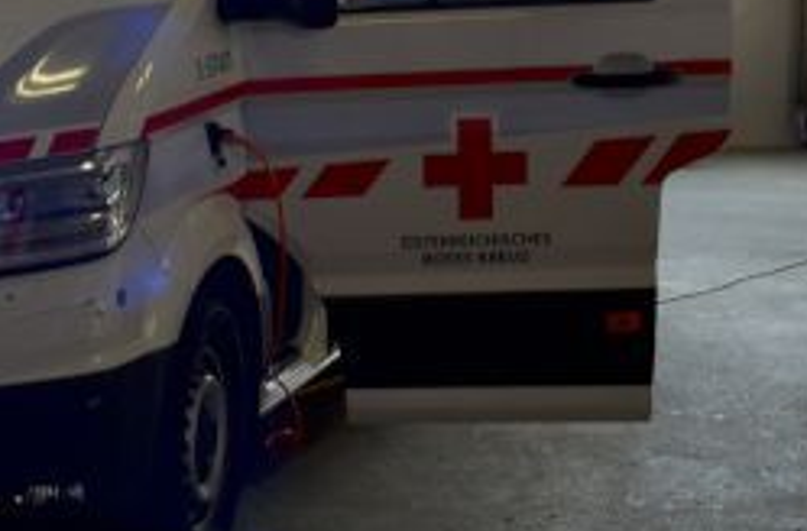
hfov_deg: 19.4
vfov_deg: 13.3
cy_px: 126
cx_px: -39
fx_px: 2278
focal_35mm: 102
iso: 400
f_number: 4.5
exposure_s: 1/80
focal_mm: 26
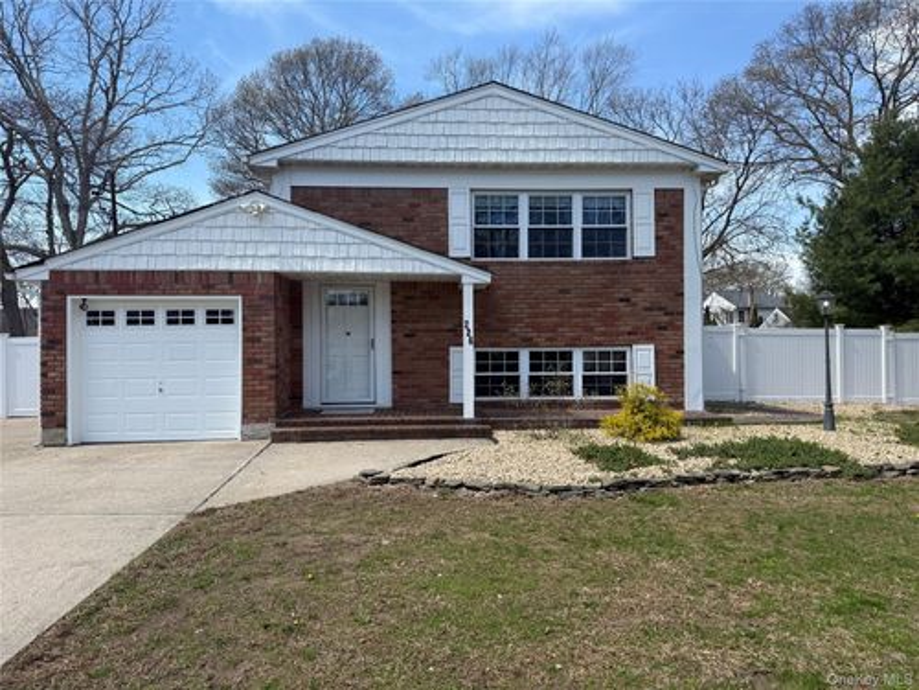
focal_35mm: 24
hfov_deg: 71.6
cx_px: 460
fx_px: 637
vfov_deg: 56.8
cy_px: 345
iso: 80
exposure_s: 1/2703
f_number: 1.78
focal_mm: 6.76
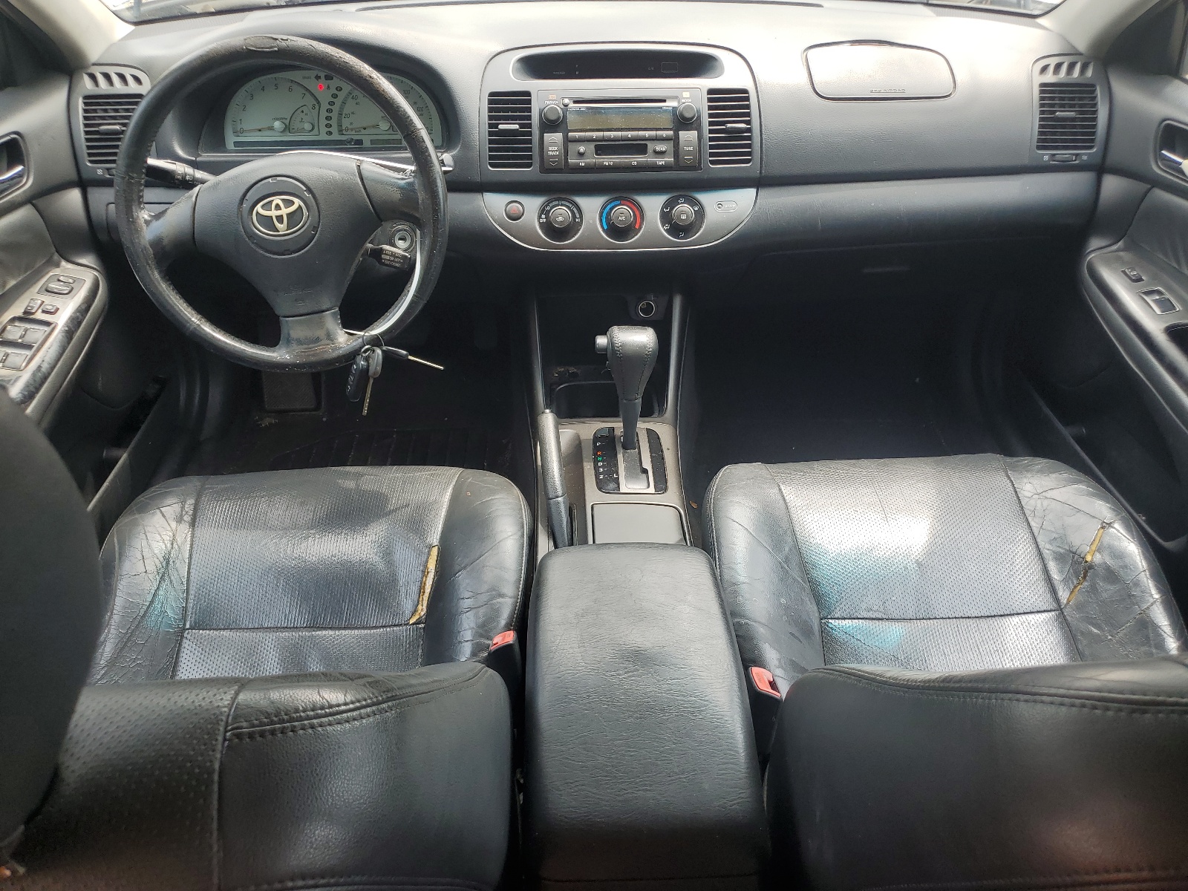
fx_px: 892
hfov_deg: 67.3
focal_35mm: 26
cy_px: 446
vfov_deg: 53.1
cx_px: 594
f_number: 1.5
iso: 50
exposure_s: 1/286
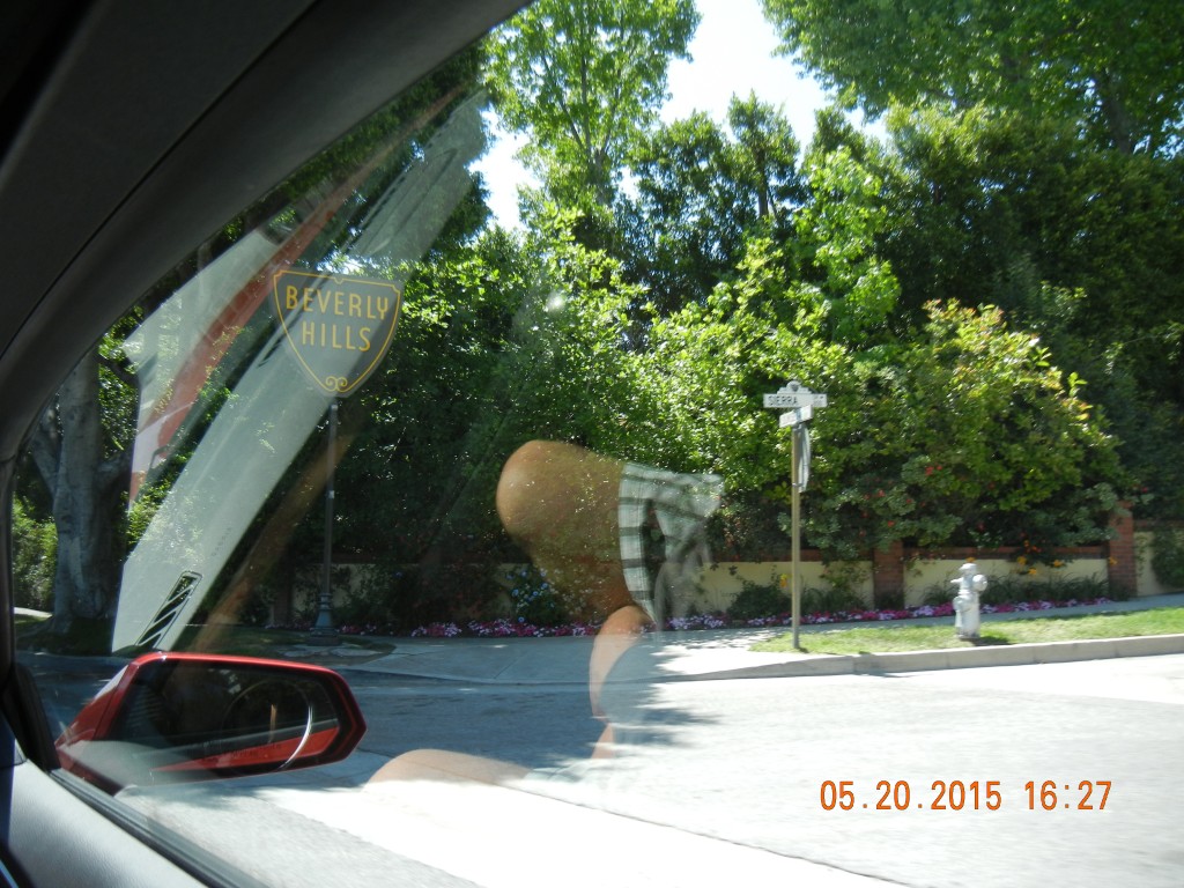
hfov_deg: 60.0
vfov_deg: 46.8
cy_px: 444
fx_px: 1026
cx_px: 592
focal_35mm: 30
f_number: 3.5
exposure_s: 1/297
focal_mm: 5.4
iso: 160
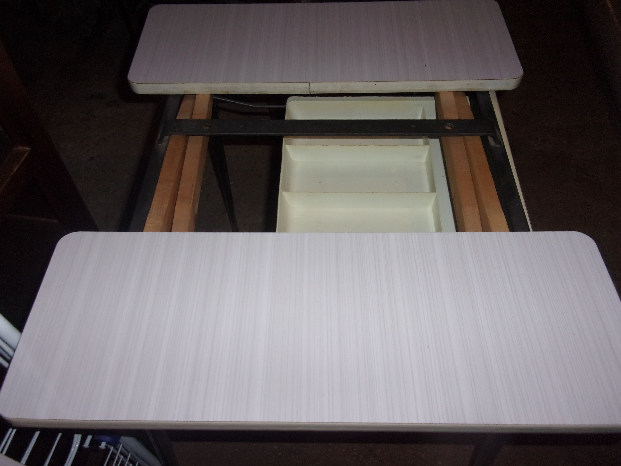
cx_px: 310
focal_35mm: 28
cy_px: 233
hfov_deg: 63.4
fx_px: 502
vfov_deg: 49.7
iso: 200
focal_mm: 5.1
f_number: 3.9
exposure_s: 1/34
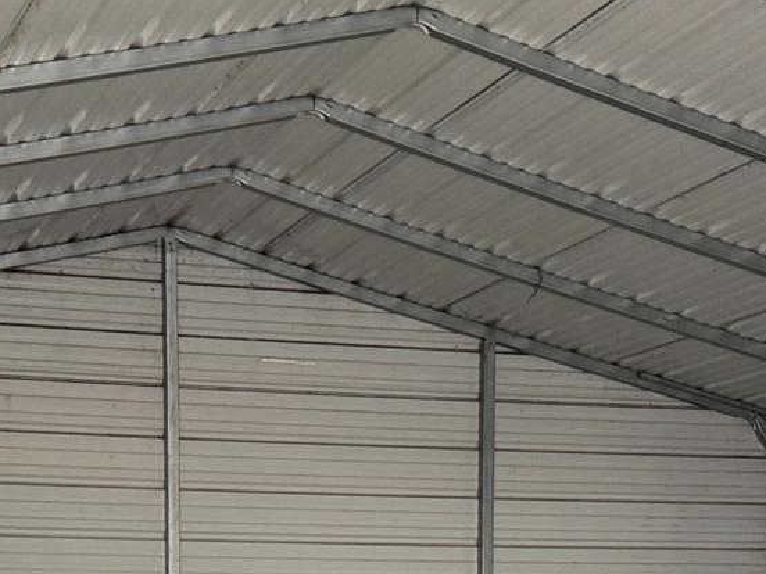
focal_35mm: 89
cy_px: 830
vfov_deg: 15.5
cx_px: 298
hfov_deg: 22.0
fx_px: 1969
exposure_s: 1/60
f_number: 1.78
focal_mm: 6.76
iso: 250
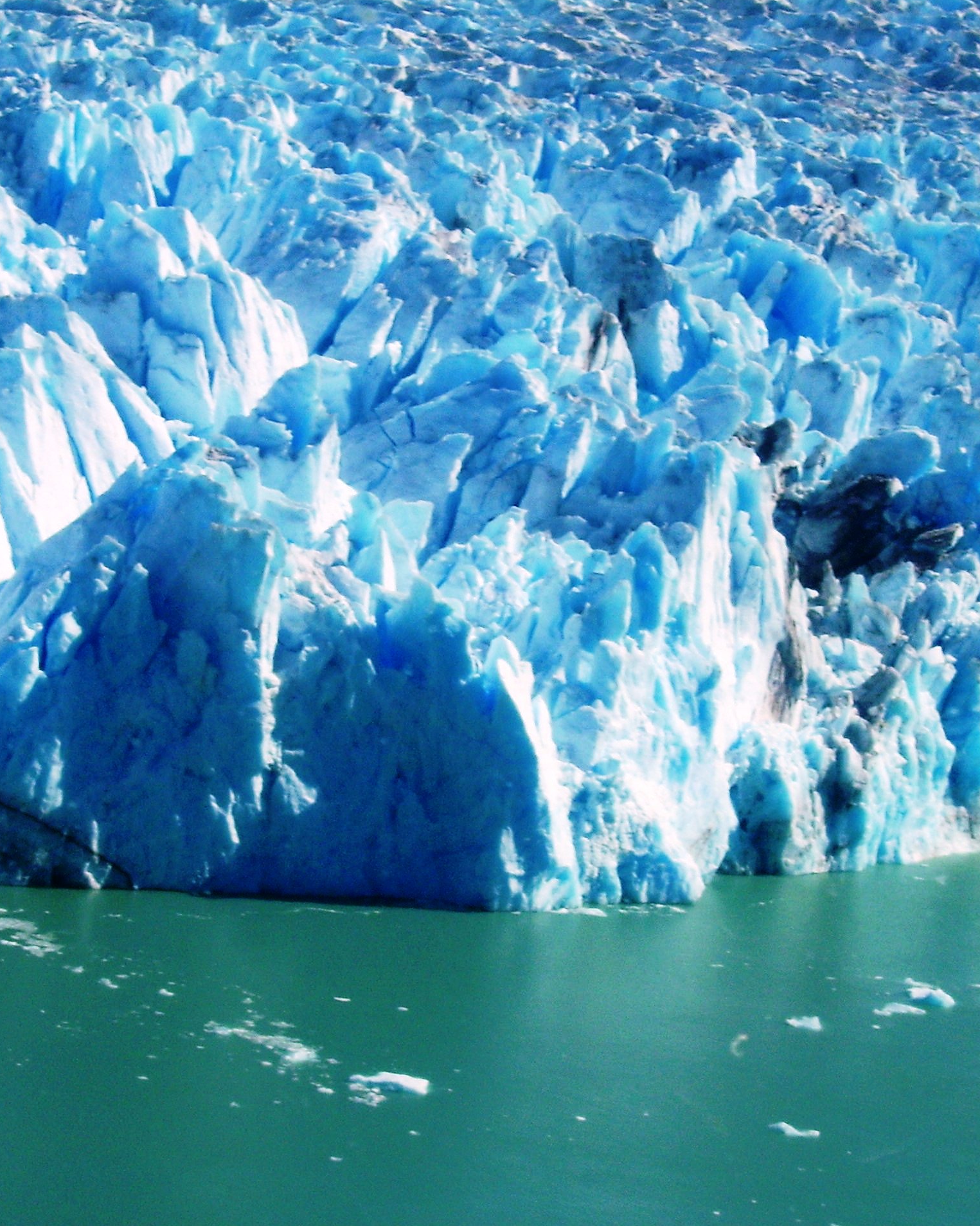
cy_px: 610
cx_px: 521
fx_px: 4894
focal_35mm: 135
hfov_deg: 11.4
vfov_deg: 14.3
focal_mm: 17.14
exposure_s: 1/297
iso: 50
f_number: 10.1
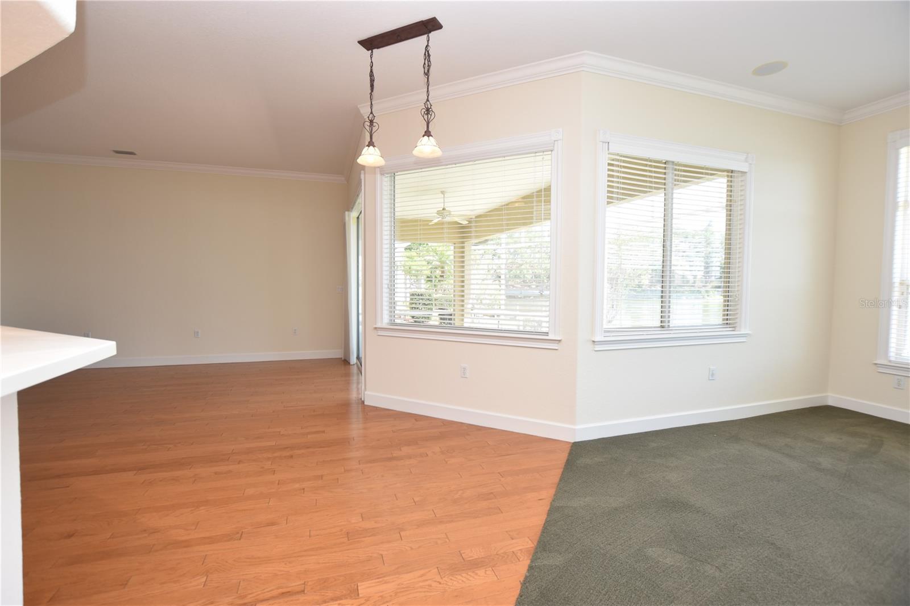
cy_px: 303
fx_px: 379
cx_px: 455
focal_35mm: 15
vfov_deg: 77.3
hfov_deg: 100.4
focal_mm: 10
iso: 200
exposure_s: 1/80
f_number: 4.5
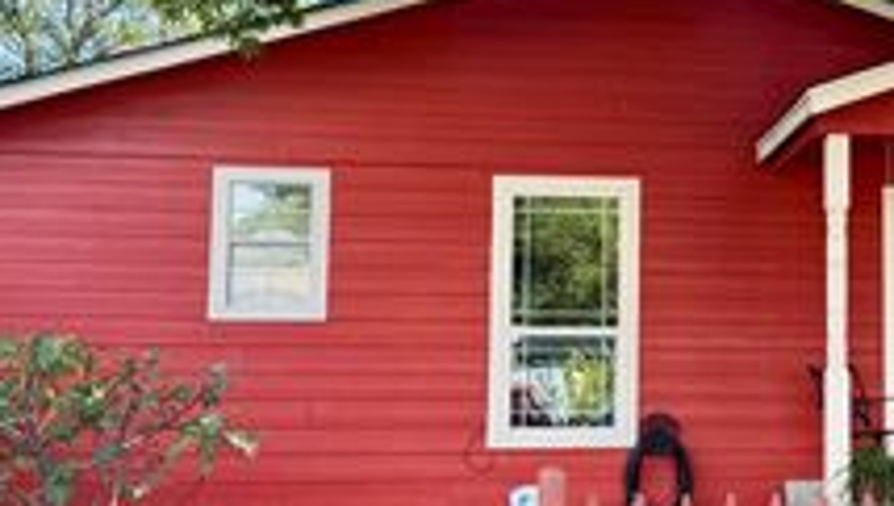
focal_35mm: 61
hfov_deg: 33.2
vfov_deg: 19.8
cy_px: 228
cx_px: 735
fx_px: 1448
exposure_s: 1/436
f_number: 1.78
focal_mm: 6.76
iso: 80
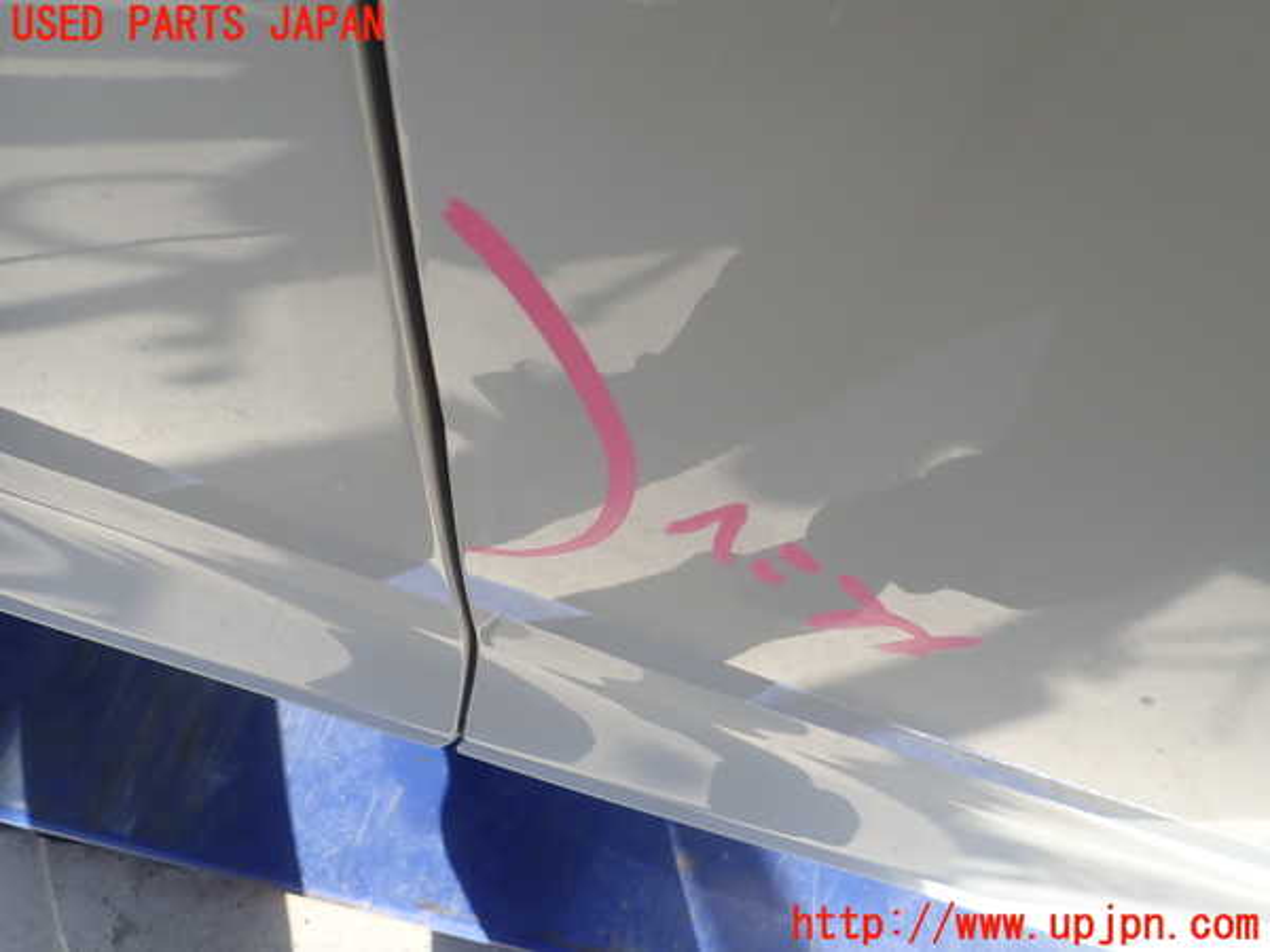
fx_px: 917
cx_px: 635
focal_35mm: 25
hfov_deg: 69.4
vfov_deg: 54.9
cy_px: 476
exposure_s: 1/250
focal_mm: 4.5
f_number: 2.8
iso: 100
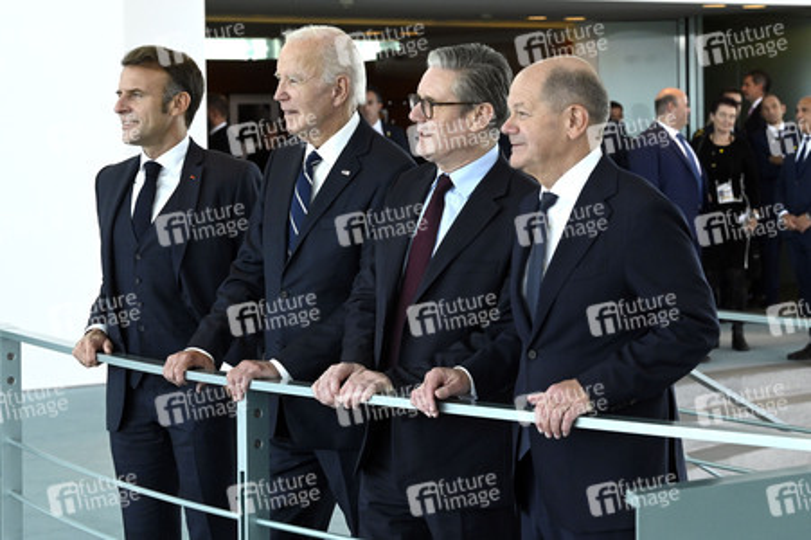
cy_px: 270
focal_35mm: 82
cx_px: 406
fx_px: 1846
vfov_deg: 16.6
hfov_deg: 24.8
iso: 4000
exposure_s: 1/640
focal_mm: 82
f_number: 7.1
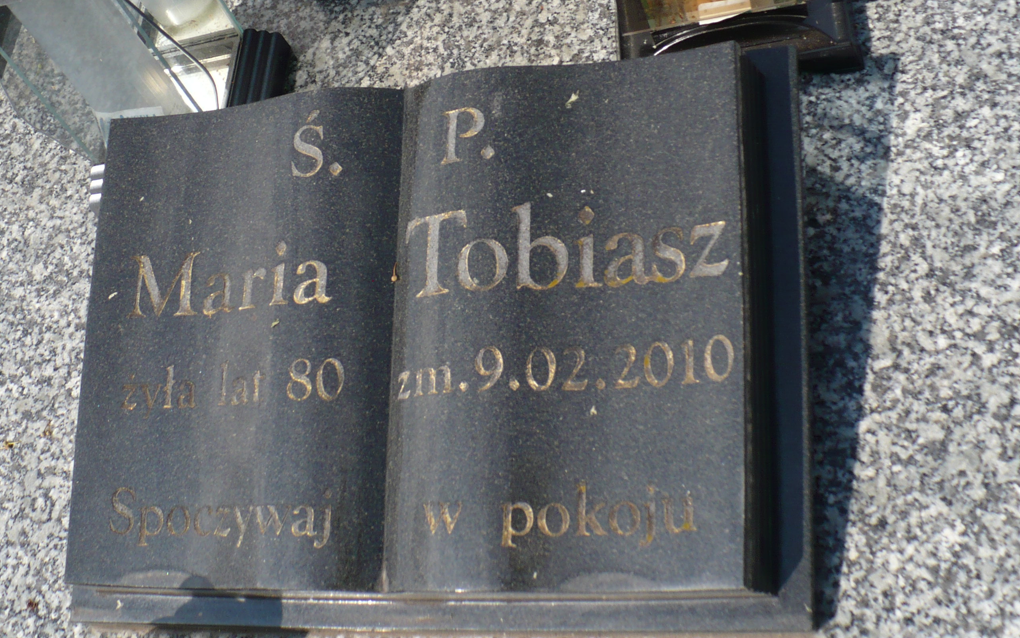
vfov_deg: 27.4
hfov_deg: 42.6
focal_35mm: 47
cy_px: 356
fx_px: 1307
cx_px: 538
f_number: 8
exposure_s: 1/160
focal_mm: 6.1
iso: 100
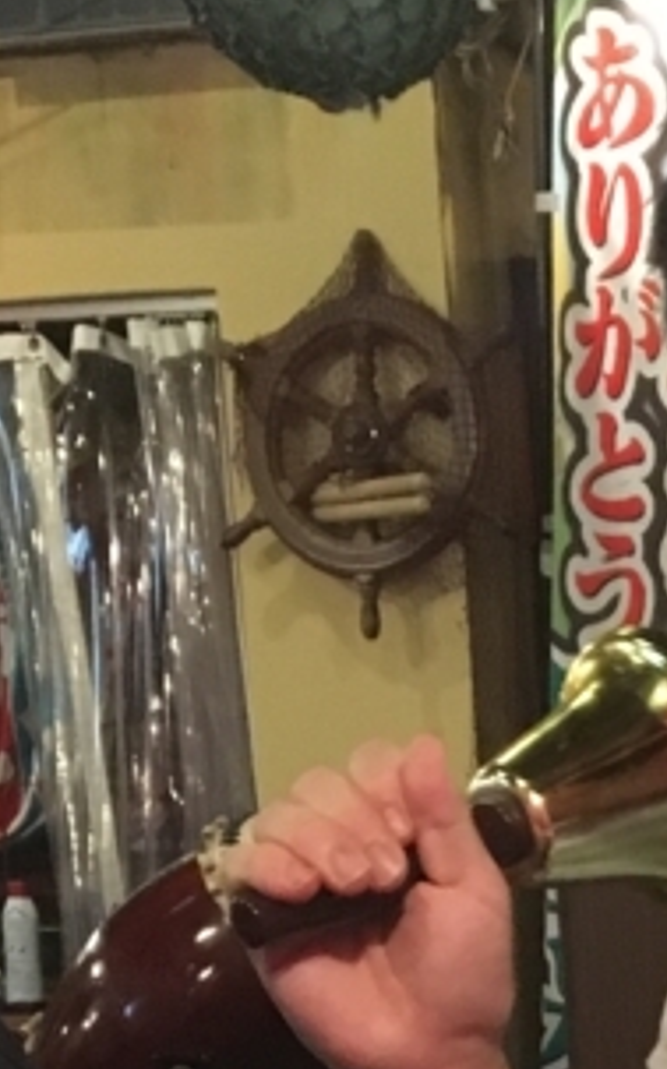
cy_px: 1658
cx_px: 1098
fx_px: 3029
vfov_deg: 17.7
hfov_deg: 11.8
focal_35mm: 104
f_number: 2.2
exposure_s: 1/15
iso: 250
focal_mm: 4.15
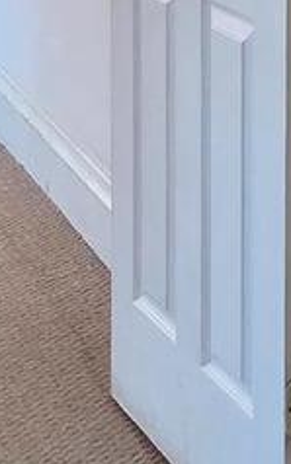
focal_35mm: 89
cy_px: -314
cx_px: 820
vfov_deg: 19.1
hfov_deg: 10.9
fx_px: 1128
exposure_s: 1/120
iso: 200
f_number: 2.2
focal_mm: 2.2
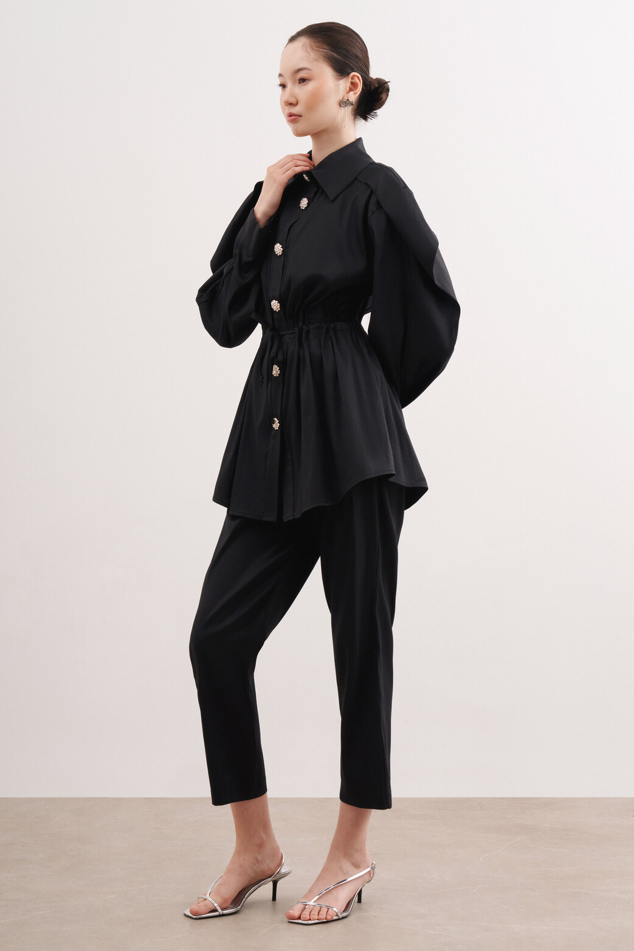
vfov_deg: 32.9
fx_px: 1611
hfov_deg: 22.3
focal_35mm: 61
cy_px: 458
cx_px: 322
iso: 400
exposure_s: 1/160
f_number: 11
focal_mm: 53
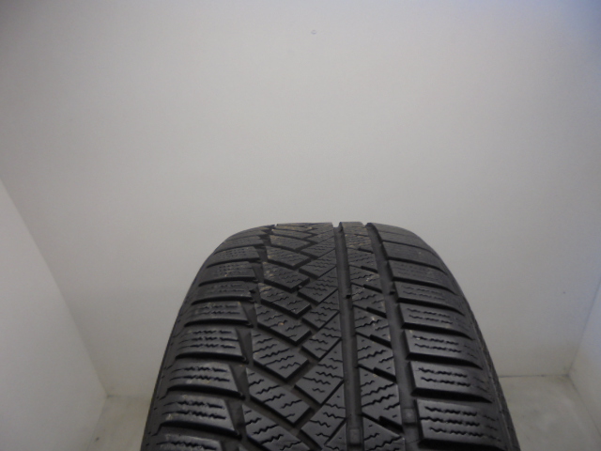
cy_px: 226
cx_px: 300
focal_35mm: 26
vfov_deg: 53.1
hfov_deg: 67.3
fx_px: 451
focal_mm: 4.6
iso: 100
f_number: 3.5
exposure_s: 1/40
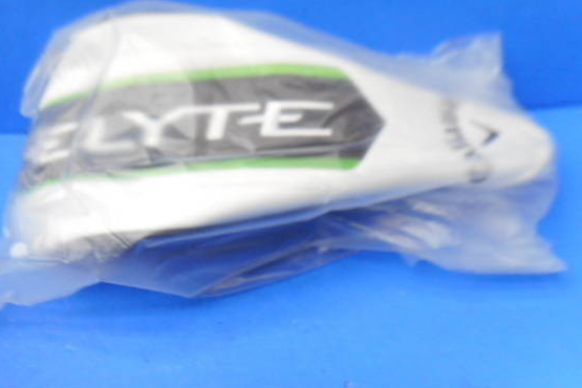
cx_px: 264
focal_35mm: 30
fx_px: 485
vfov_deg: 43.3
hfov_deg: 61.8
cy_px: 150
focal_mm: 4.5
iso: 125
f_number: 3.7
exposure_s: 1/30
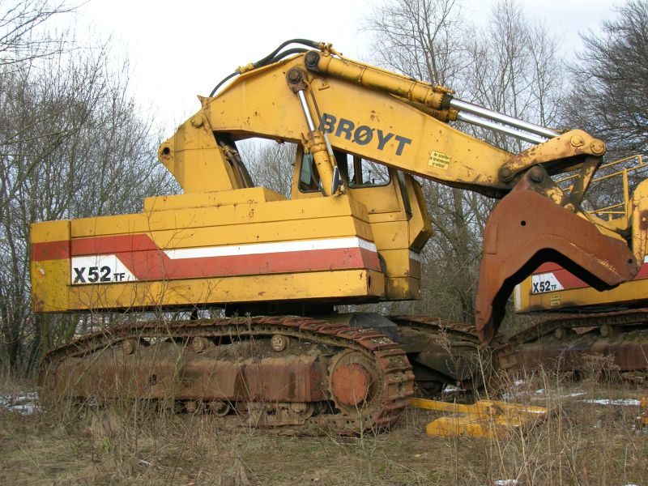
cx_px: 324
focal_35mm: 42
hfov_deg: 44.8
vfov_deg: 34.3
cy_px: 243
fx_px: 786
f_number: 5.2
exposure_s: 1/118
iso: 50
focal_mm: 7
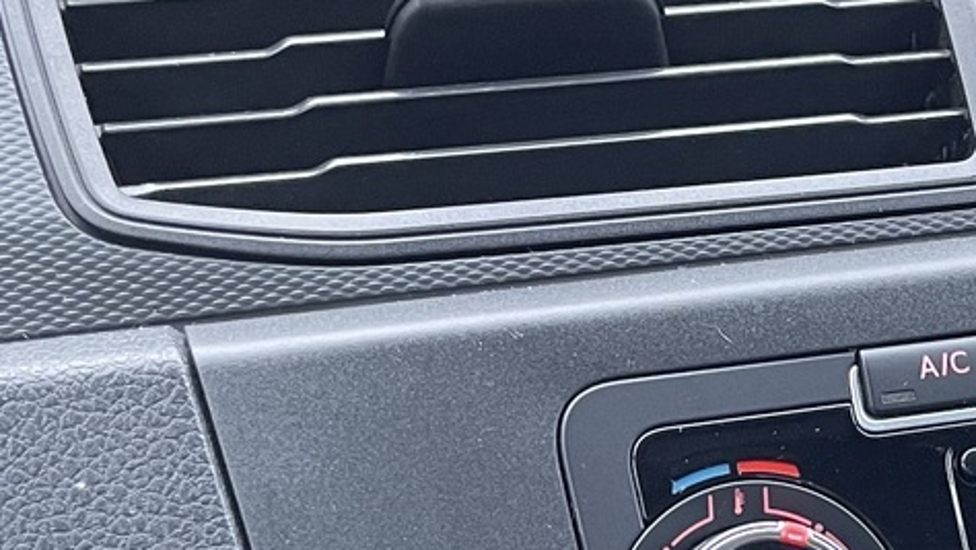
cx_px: 1019
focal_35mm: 86
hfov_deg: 23.5
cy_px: 781
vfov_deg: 13.4
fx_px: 2226
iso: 400
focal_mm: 4.2
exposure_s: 1/60
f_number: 1.6
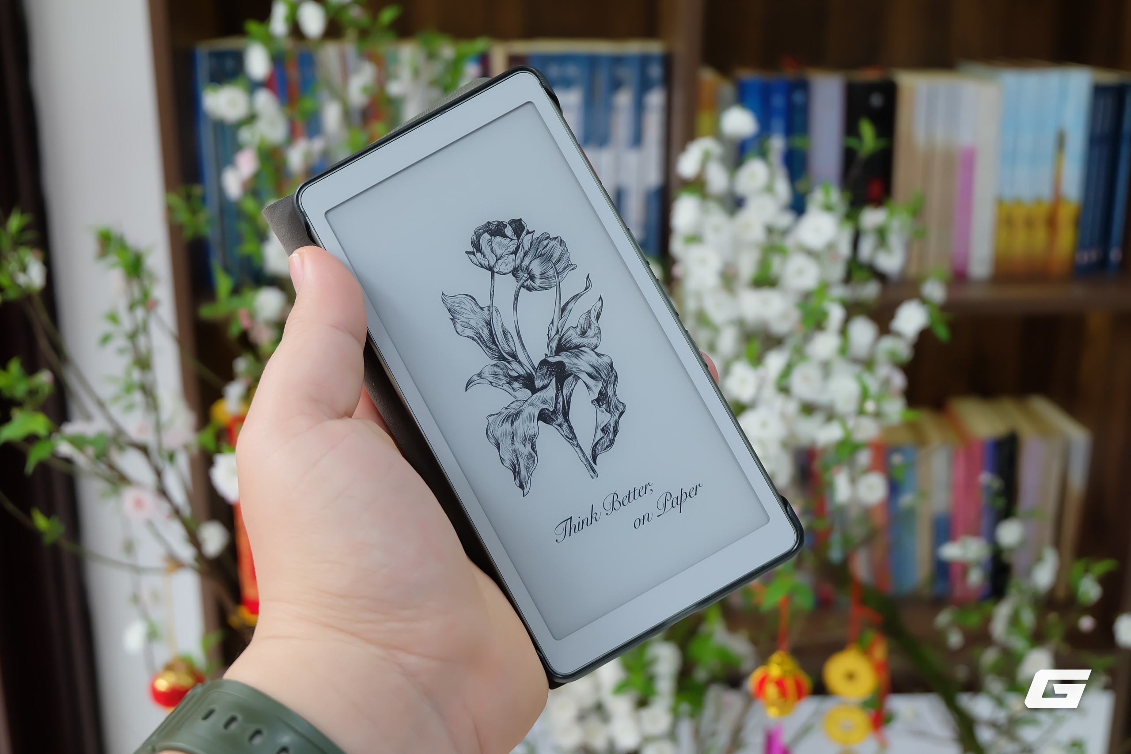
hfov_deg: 50.7
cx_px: 566
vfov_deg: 35.1
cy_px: 377
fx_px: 1194
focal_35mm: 38
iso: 400
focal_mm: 25.6
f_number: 4.5
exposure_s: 1/56
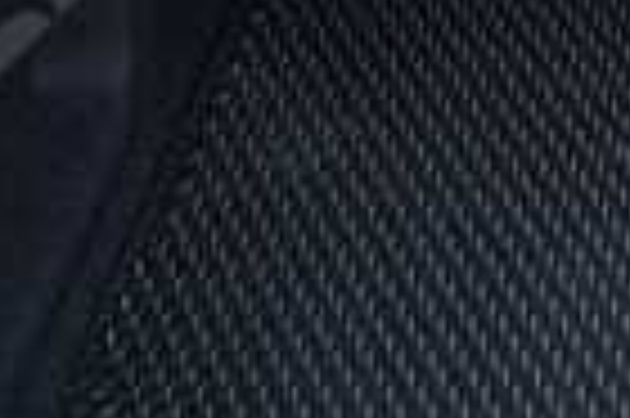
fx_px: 2692
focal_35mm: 154
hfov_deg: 12.3
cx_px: 1130
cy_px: -43
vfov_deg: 8.8
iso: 400
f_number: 4.8
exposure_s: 1/90
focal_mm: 18
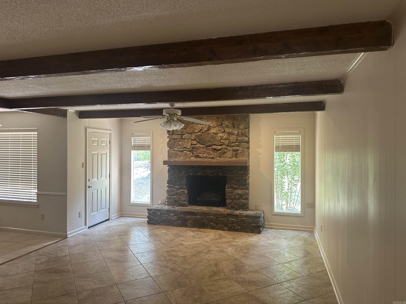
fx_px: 281
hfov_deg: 71.6
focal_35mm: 24
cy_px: 152
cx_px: 203
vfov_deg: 56.8
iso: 125
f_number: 1.78
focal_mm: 6.86
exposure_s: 1/60
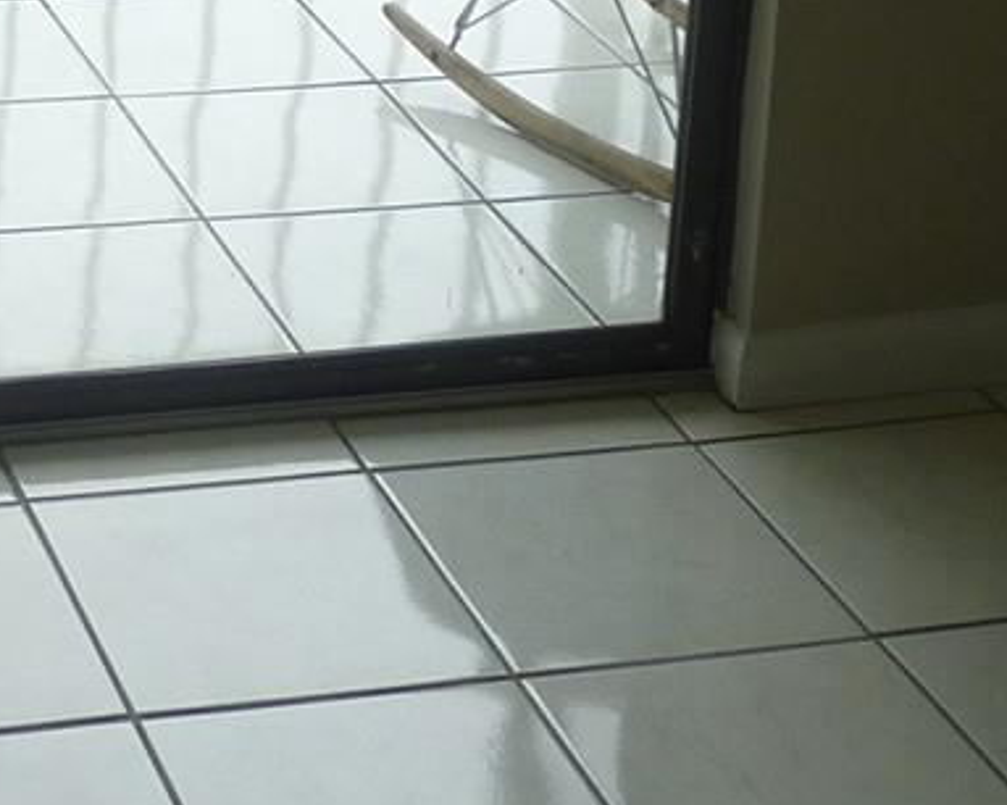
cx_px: -126
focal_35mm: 102
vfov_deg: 13.4
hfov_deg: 18.1
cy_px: -702
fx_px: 3038
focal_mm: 4.1
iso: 80
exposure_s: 1/100
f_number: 3.3
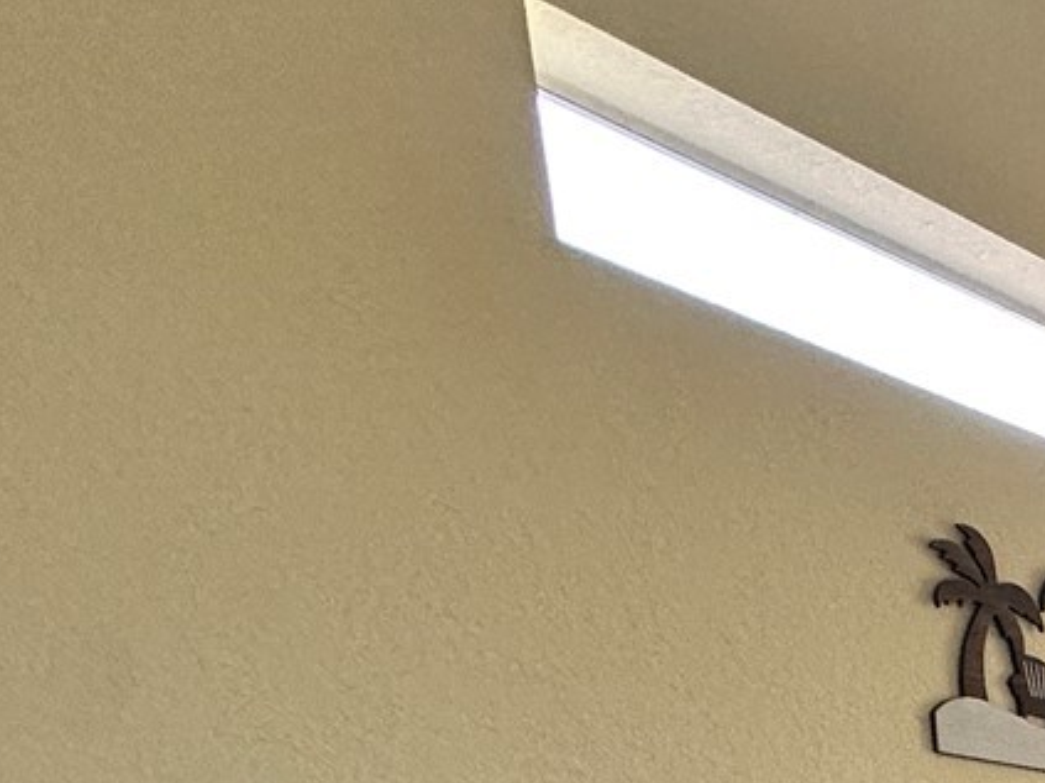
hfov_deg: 22.9
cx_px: 1818
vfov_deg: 21.4
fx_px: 1600
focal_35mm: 53
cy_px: 1277
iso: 160
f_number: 2.2
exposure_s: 1/120
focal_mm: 2.22
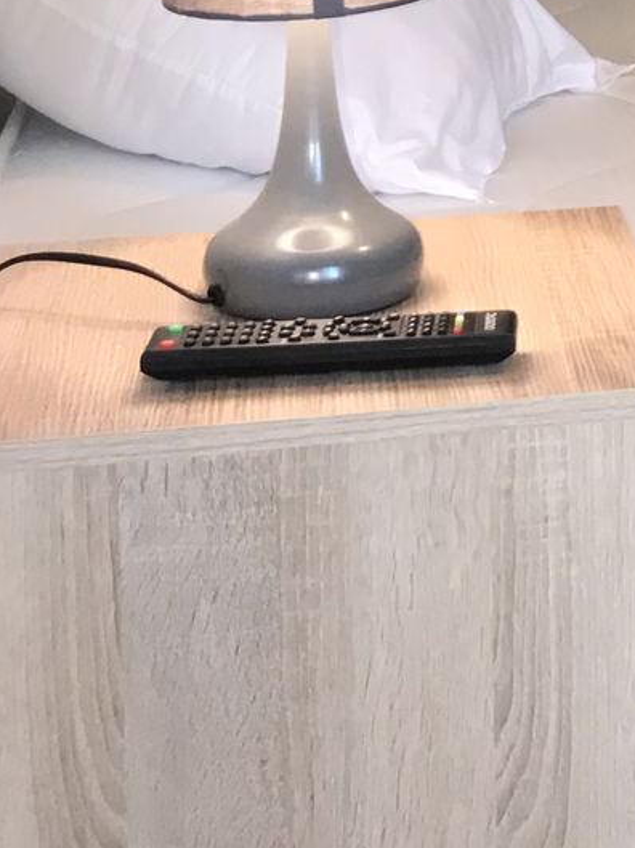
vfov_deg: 16.7
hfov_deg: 11.9
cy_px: -161
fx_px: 2767
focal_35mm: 113
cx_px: 1217
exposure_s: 1/33
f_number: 1.8
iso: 50
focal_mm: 3.99
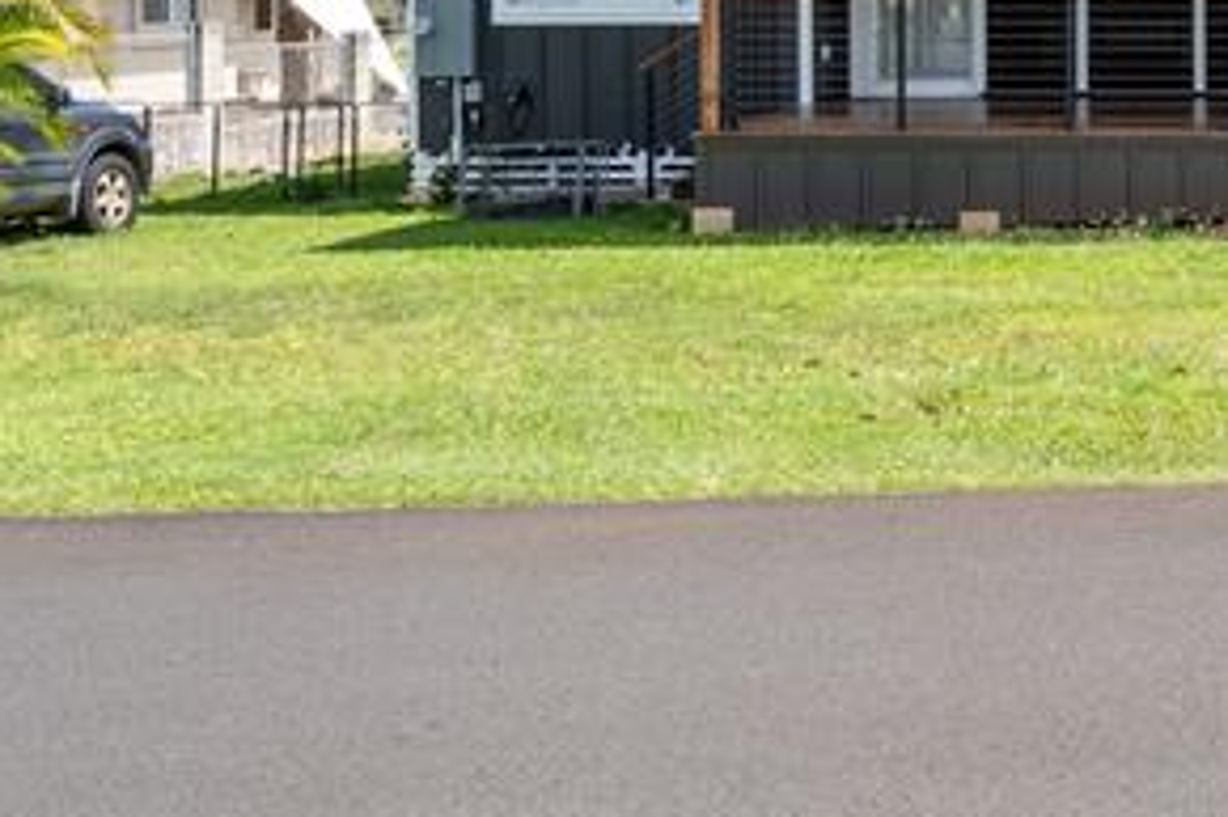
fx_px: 1807
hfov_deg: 34.3
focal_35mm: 53
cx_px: 1215
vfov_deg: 24.1
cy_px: -47
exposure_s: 1/100
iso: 100
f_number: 11
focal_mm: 16
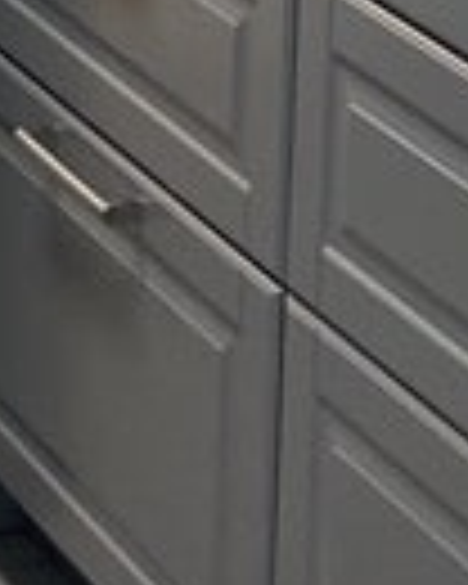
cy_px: -900
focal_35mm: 200
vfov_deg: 8.6
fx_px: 3463
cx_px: -338
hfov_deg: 7.5
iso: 100
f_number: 1.8
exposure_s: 1/120
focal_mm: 4.25
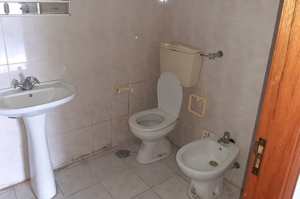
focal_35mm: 29
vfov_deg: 44.8
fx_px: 242
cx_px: 146
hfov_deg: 63.7
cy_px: 86
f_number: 1.7
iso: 500
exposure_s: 1/20
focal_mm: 3.93
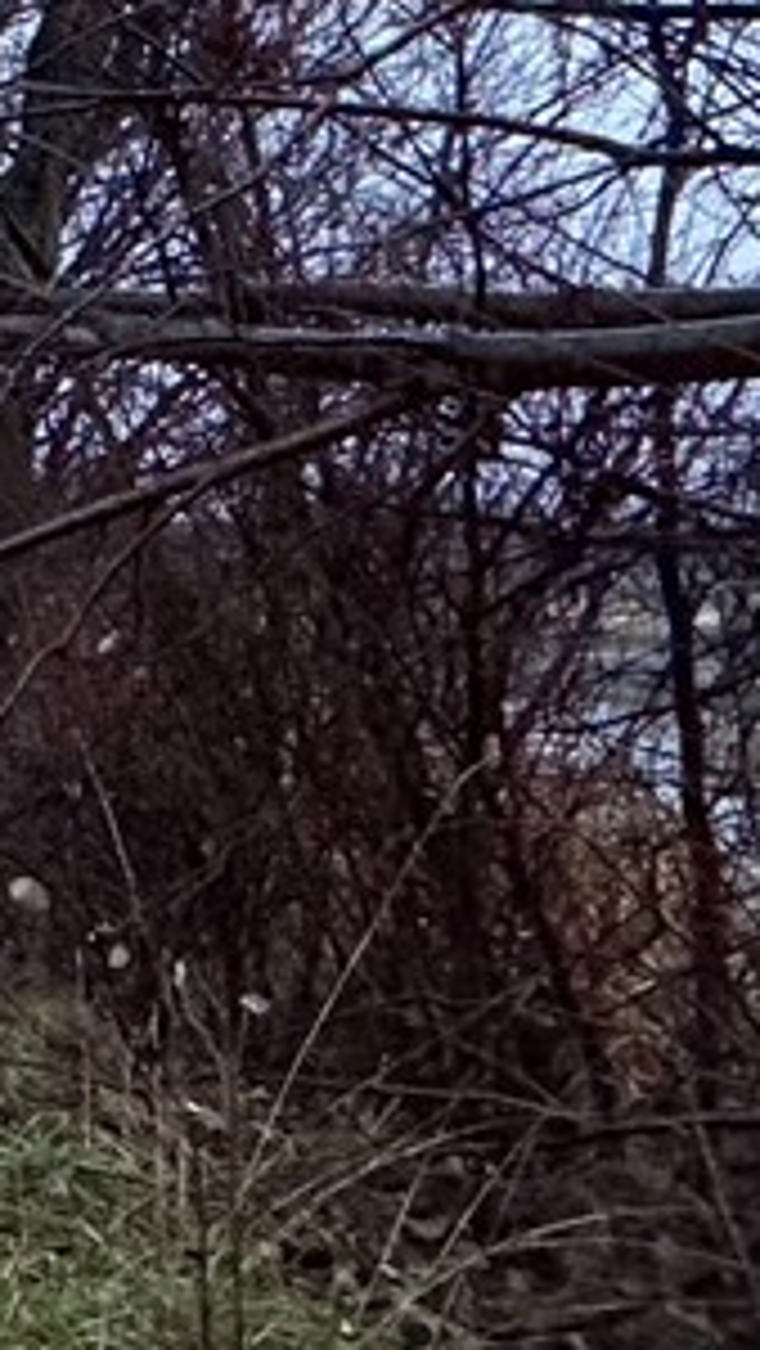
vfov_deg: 39.4
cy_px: 459
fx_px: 1861
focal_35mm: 52
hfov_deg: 13.6
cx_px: -1205
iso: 400
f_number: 2.2
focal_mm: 2.22
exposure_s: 1/60
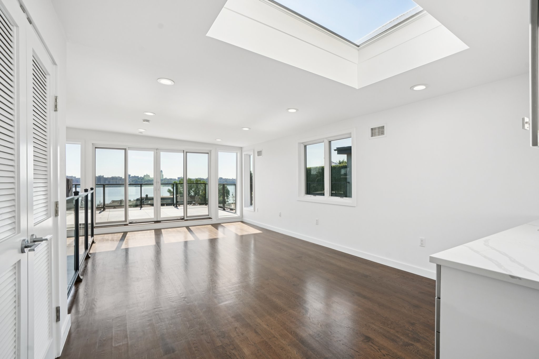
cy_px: 180
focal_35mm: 16
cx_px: 270
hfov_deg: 96.7
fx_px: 240
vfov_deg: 73.7
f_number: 8
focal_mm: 16
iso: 400
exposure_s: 1/125
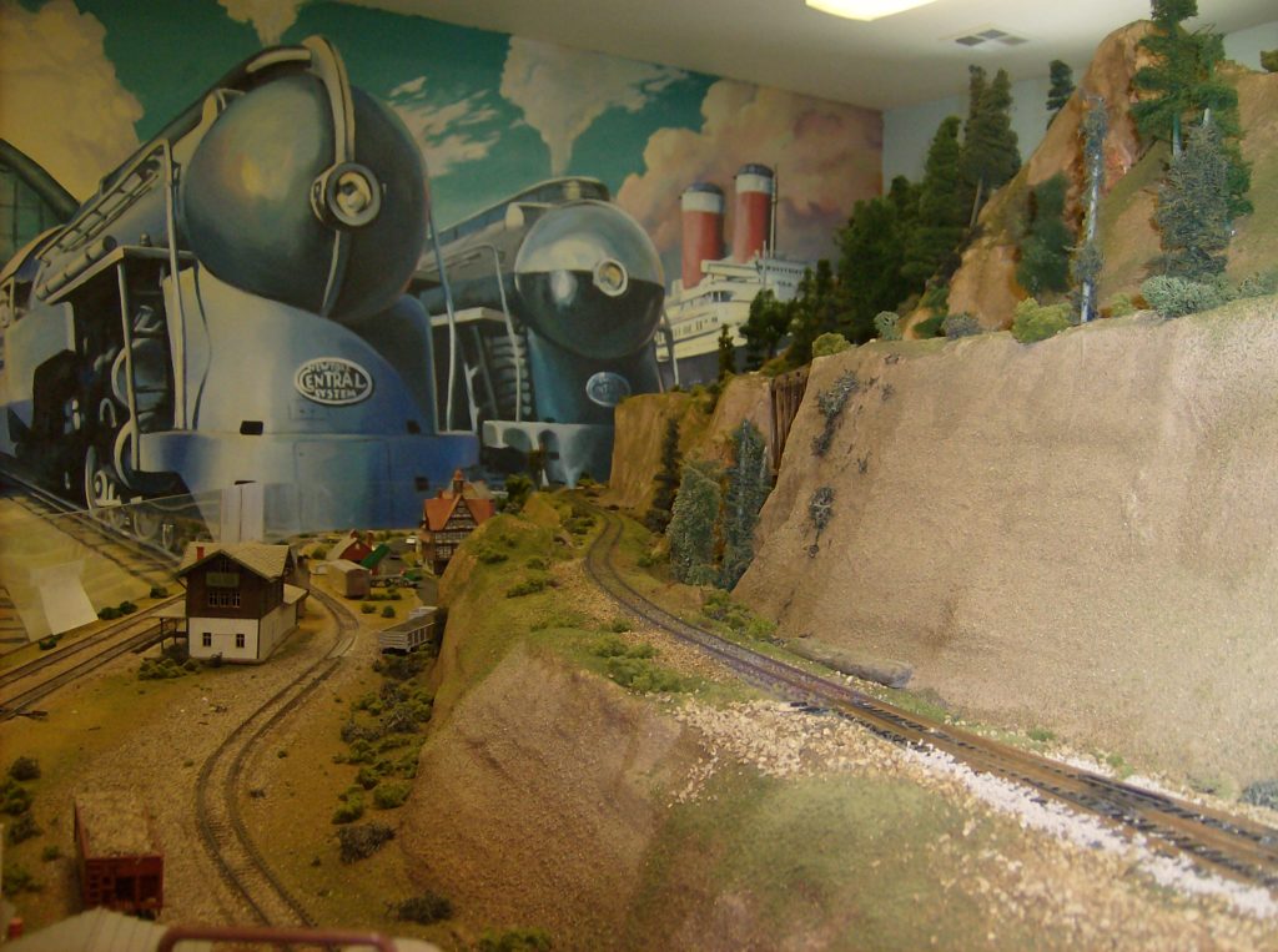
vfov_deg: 39.5
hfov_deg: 51.5
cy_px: 476
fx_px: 1326
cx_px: 639
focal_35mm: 36
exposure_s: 1/60
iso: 200
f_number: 2.8
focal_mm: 6
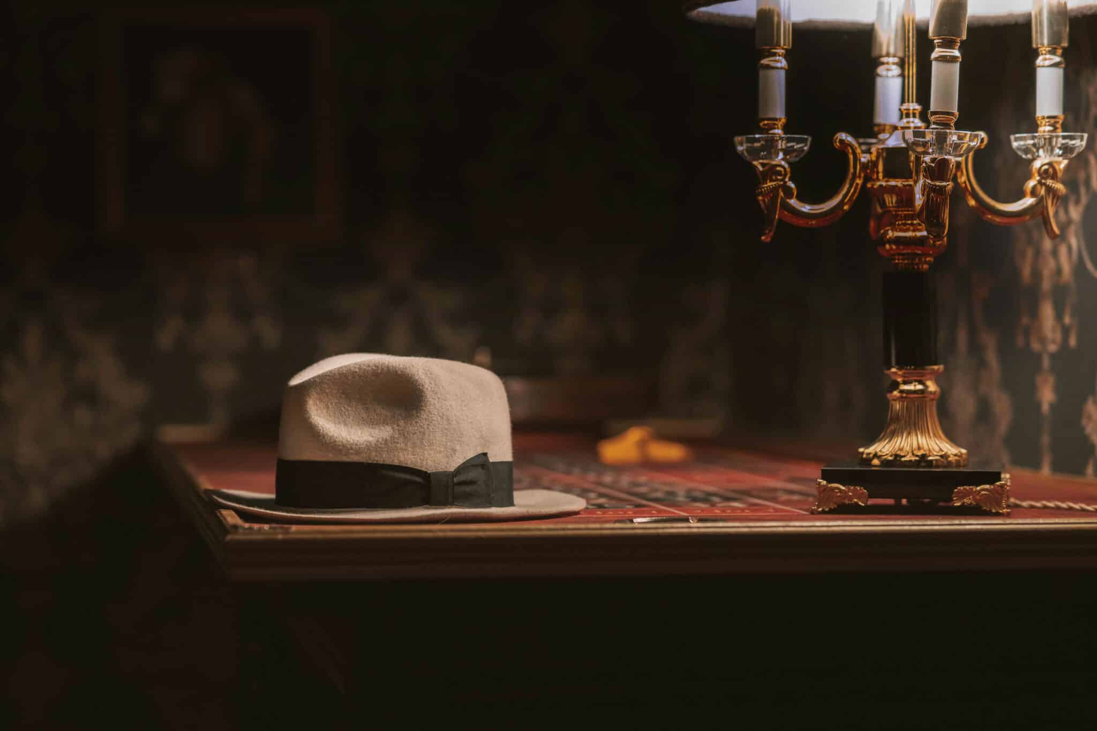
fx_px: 2590
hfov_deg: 23.9
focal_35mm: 85
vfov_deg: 16.1
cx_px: 548
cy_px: 366
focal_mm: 85
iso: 800
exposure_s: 1/100
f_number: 2.5
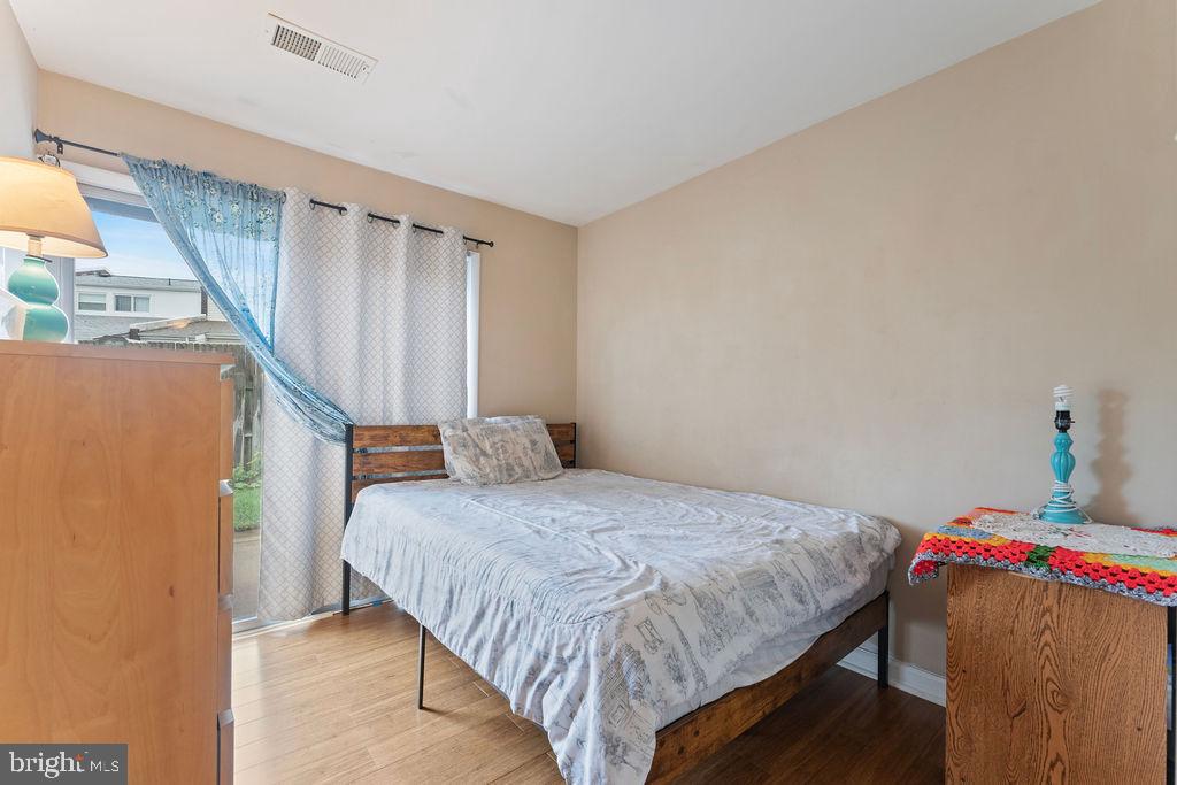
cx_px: 588
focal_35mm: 14
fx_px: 458
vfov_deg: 81.2
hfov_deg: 104.2
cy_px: 392
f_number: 8
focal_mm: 14
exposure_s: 1/1.67
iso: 320
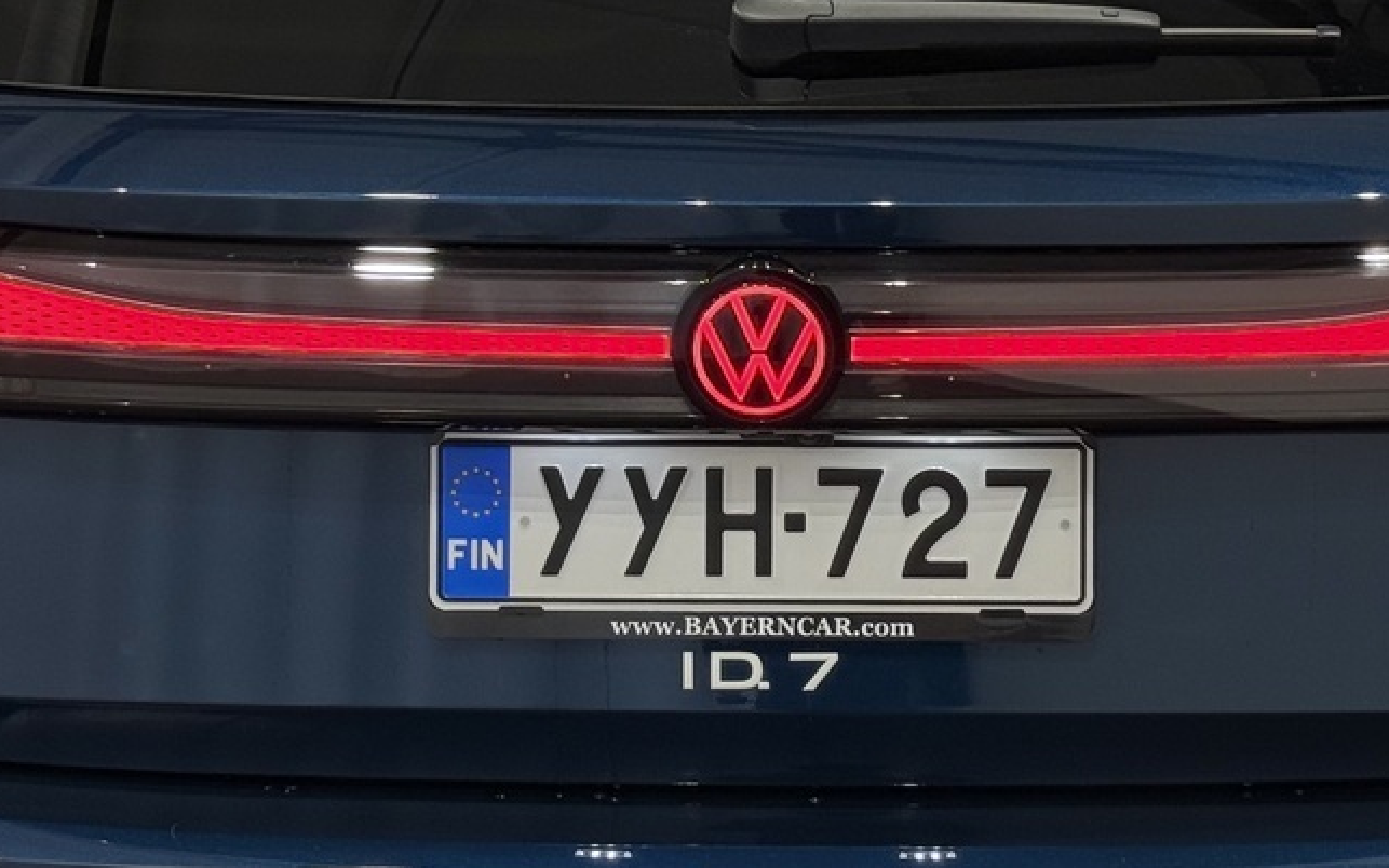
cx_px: 780
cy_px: 432
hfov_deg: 18.3
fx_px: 4316
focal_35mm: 114
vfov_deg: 11.5
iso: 50
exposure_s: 1/100
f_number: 1.78
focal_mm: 6.76
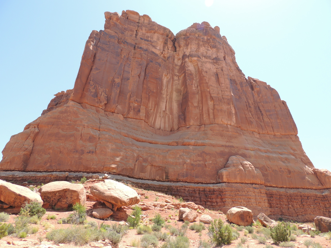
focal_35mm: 24
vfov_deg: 56.8
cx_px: 166
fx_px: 229
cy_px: 124
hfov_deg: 71.6
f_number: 3
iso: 100
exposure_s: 1/500
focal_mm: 4.3
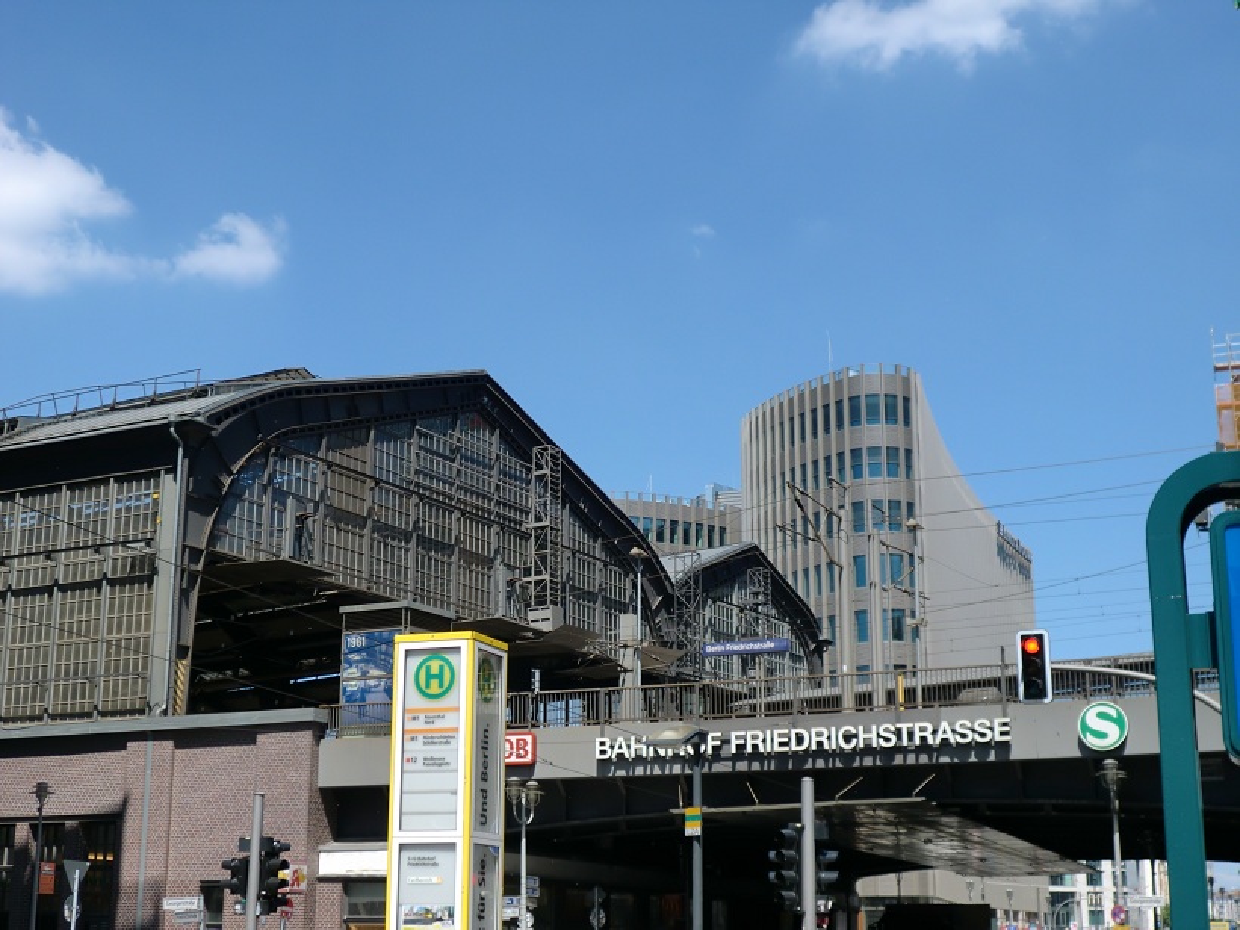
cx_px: 620
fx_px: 1827
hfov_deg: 37.5
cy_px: 465
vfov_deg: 28.6
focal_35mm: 51
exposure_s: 1/640
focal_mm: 9.4
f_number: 3.8
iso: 64
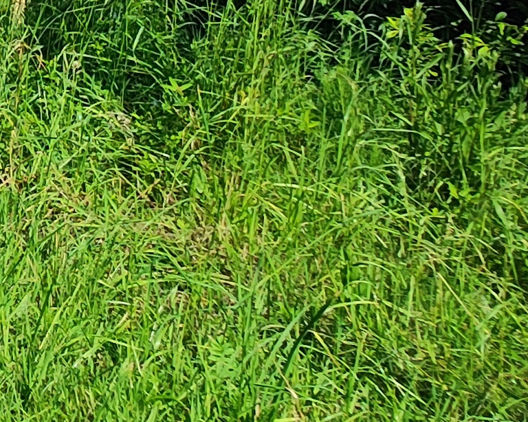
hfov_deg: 12.6
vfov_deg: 12.0
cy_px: -375
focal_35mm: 117
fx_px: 1828
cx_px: -760
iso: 50
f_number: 1.88
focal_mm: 5.59
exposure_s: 1/612
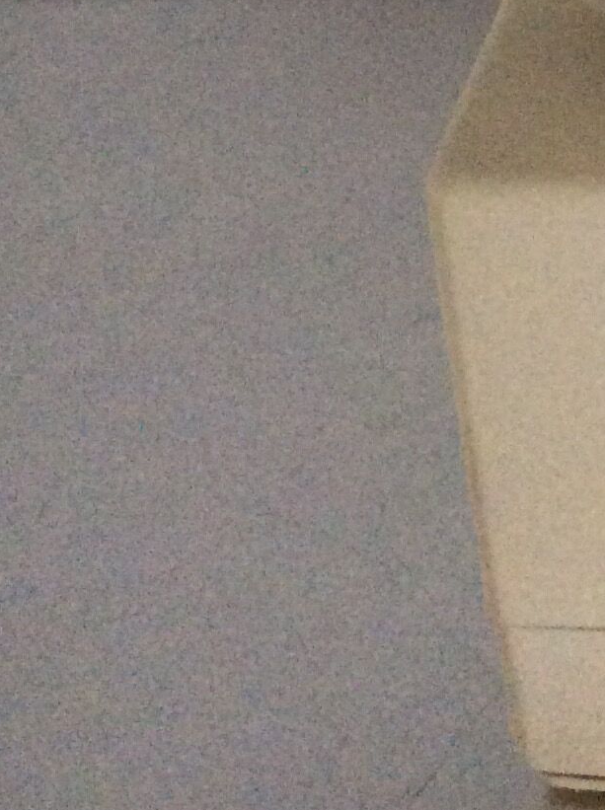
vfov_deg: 18.6
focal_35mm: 101
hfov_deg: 13.7
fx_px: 2360
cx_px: 921
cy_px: -122
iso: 320
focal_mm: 3.3
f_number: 2.4
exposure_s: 1/17
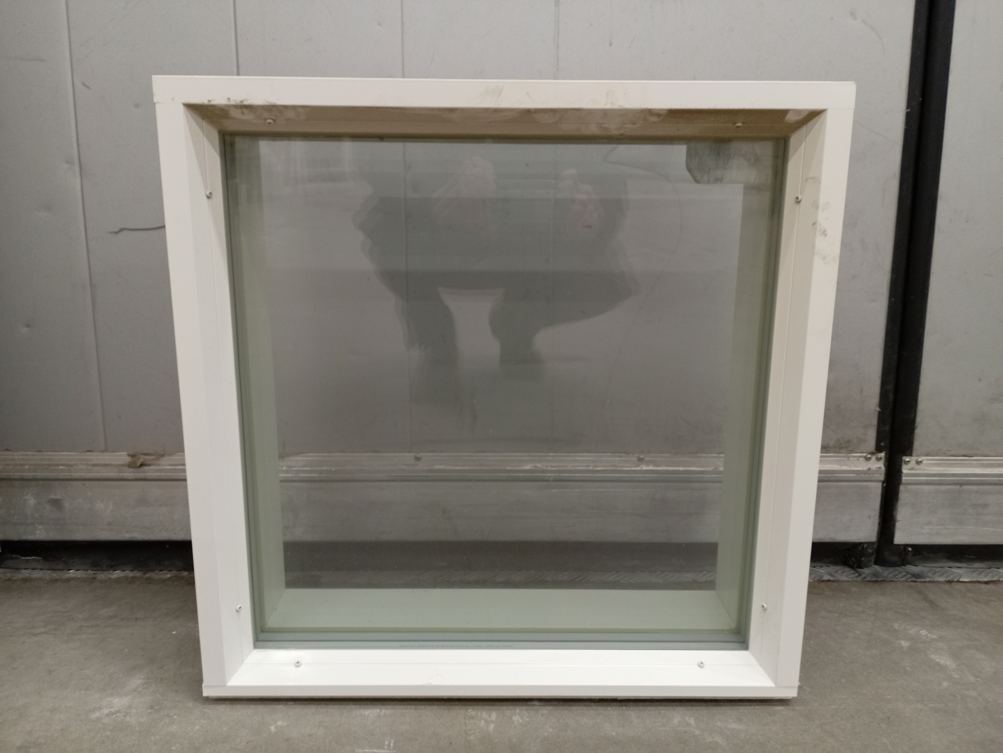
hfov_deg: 65.3
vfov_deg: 51.4
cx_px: 502
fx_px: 782
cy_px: 376
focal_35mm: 27
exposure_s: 1/20
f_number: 1.8
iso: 742
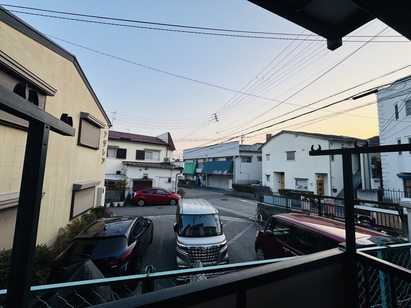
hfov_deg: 102.1
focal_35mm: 14
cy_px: 154
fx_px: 166
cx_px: 206
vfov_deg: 85.7
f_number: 2.2
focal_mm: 2.22
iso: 40
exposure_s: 1/307
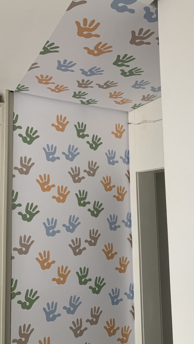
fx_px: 265
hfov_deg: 40.2
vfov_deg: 66.1
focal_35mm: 29
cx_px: 93
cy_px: 172
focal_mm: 4.25
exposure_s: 1/74
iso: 100
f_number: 1.8
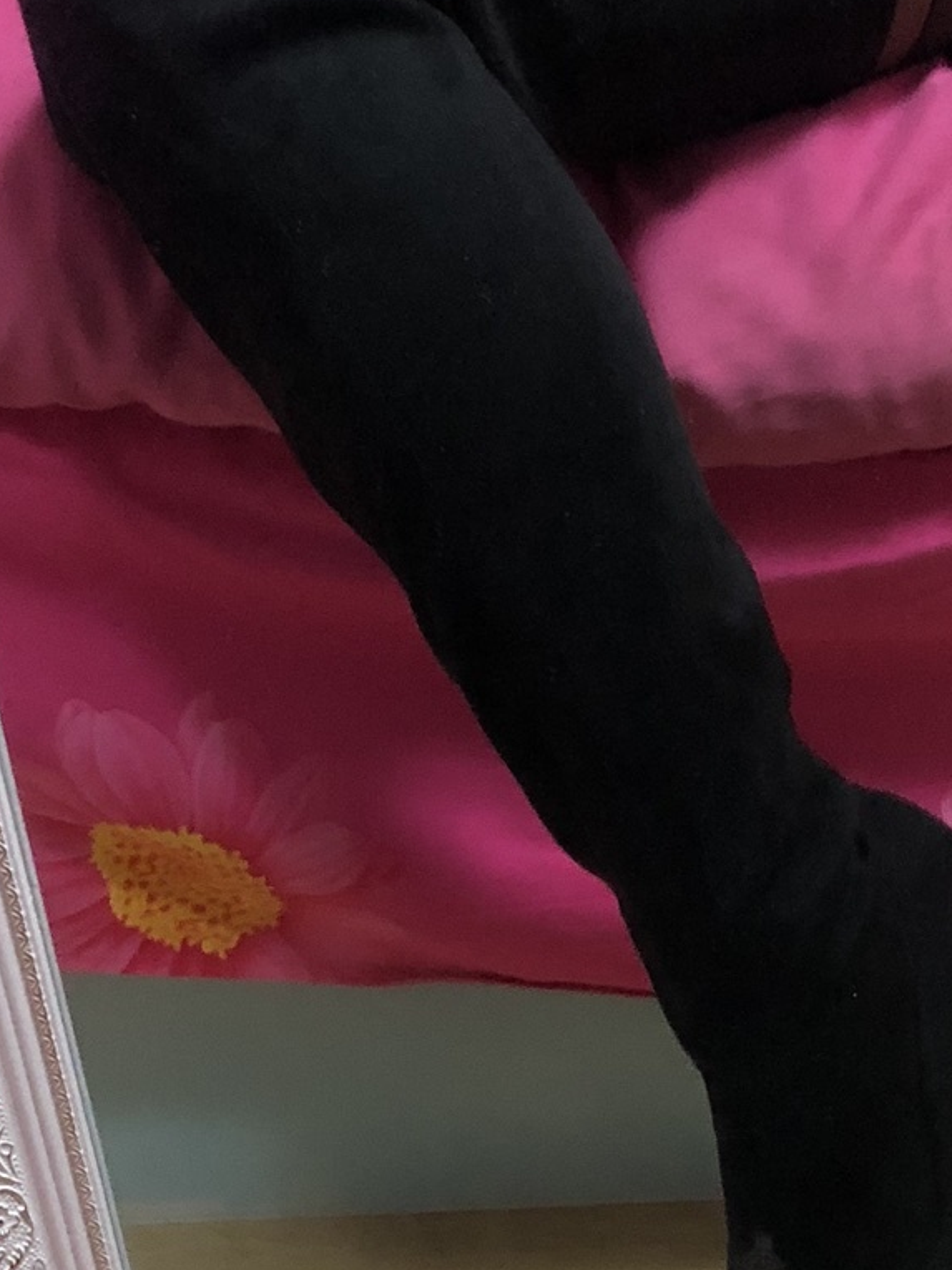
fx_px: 2752
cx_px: 432
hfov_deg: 19.6
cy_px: 1303
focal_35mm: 75
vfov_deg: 24.7
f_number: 1.8
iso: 125
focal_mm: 3.99
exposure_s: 1/4
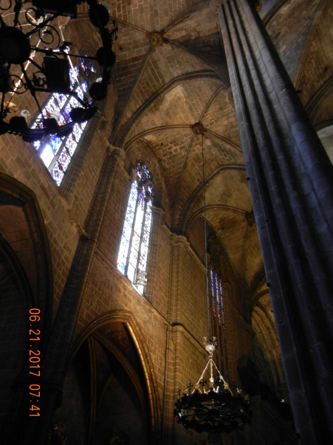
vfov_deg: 60.0
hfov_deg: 46.8
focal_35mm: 30
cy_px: 222
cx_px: 166
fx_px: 385
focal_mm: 5.4
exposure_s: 1/41.3
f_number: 3.5
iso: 640
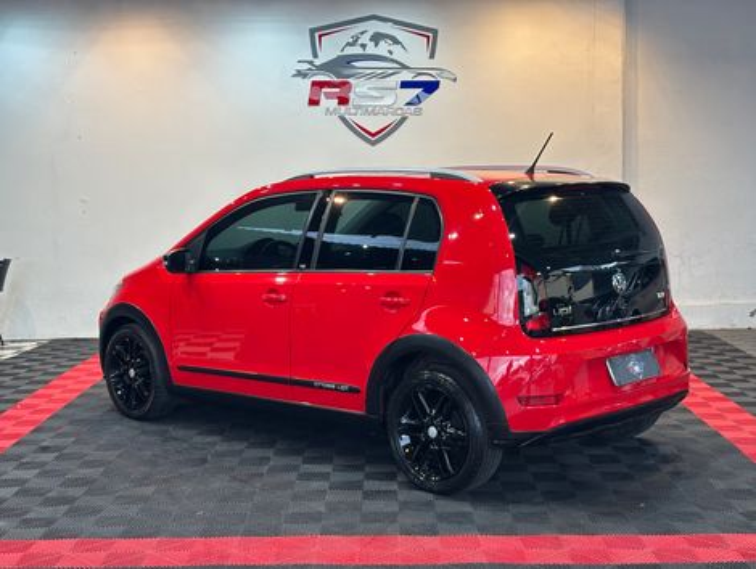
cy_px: 284
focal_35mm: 52
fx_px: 1137
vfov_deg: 28.1
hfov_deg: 36.8
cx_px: 378
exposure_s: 1/60
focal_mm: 5.96
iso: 32
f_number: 1.6
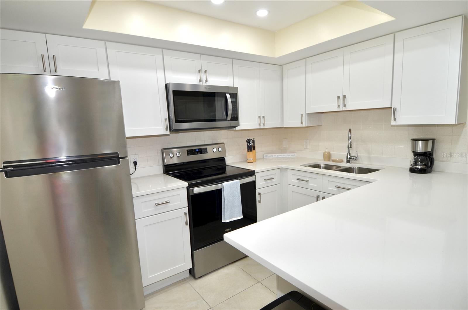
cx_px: 234
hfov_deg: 53.2
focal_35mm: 36
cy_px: 155
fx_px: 467
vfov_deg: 36.7
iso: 200
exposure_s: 1/125
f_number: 5.6
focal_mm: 24
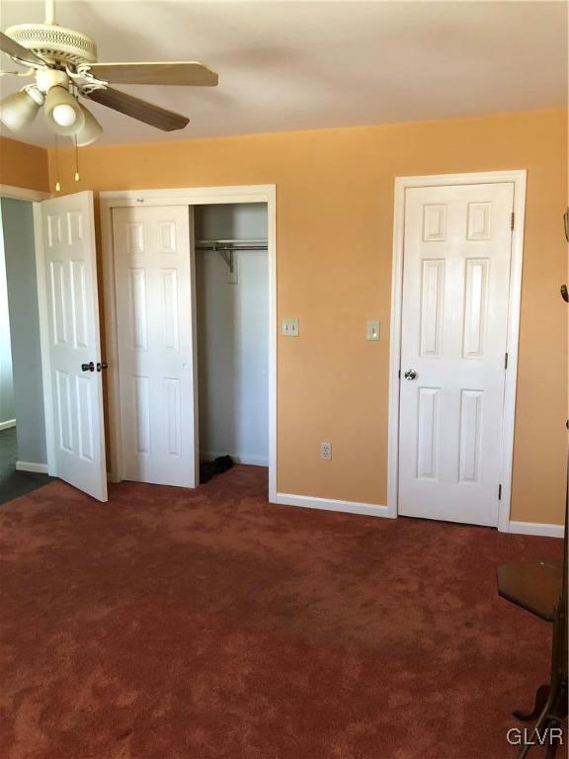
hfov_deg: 49.7
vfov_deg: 63.4
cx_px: 284
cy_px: 380
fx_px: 614
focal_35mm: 28
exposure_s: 1/15
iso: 64
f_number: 1.8
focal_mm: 4
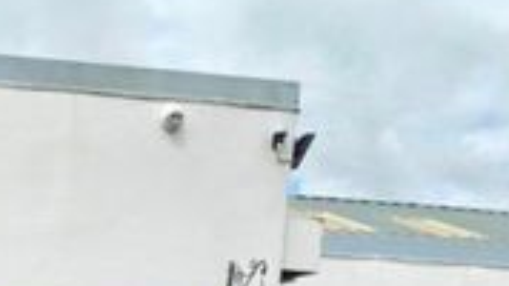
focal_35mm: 88
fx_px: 1187
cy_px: 605
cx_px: -186
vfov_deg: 12.0
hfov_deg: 21.4
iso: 64
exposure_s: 1/417
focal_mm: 6.06
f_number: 1.7
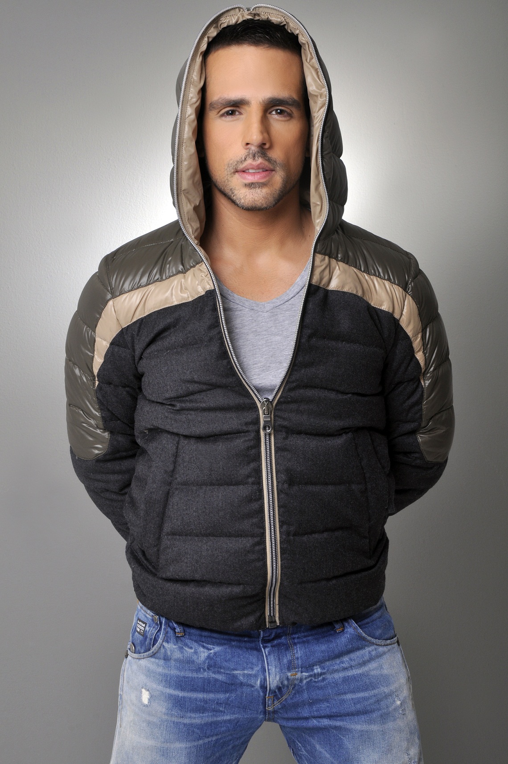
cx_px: 254
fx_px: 1973
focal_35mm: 93
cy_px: 382
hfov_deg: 14.7
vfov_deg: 21.9
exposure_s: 1/125
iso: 200
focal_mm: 62
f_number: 18
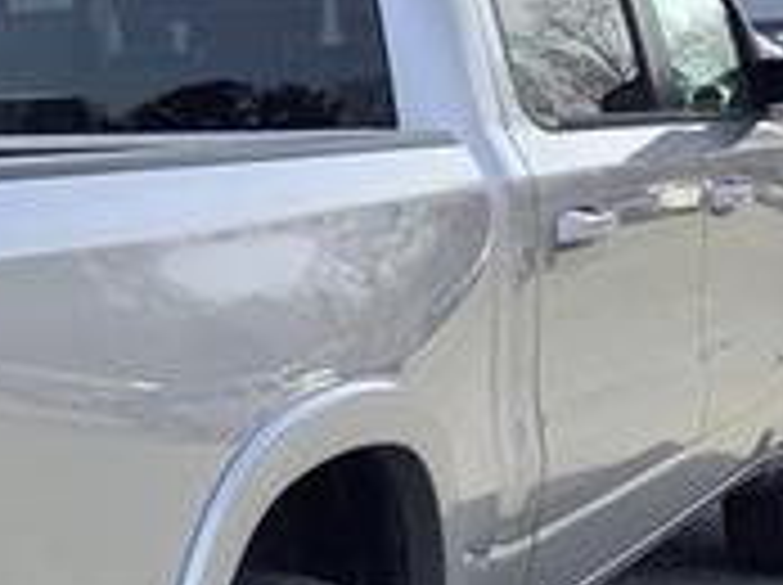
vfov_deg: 16.0
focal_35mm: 90
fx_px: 2033
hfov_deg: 21.0
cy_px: 594
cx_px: -18
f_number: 2.4
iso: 25
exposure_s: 1/302
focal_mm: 3.3
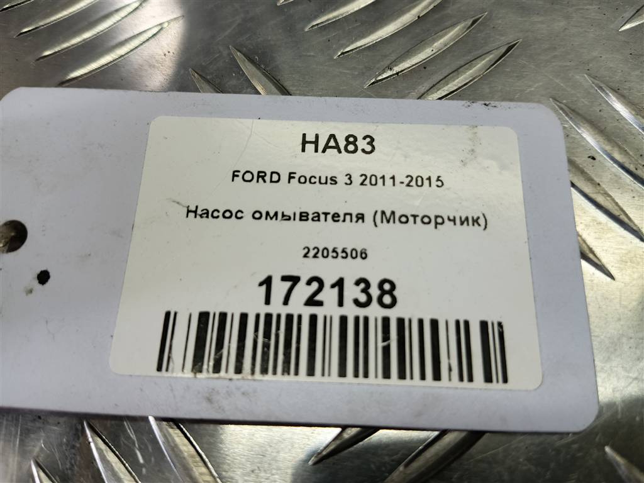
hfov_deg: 65.3
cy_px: 242
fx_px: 502
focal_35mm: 27
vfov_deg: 51.4
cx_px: 322
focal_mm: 4.11
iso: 146
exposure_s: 1/100
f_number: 1.6
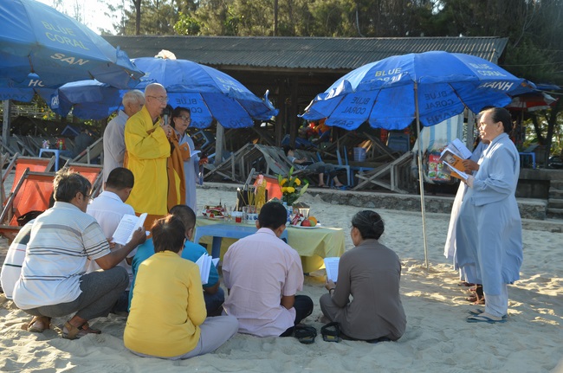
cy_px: 186
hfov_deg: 37.9
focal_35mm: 52
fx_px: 820
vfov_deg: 25.7
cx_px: 282
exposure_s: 1/250
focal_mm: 35
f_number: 8
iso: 250
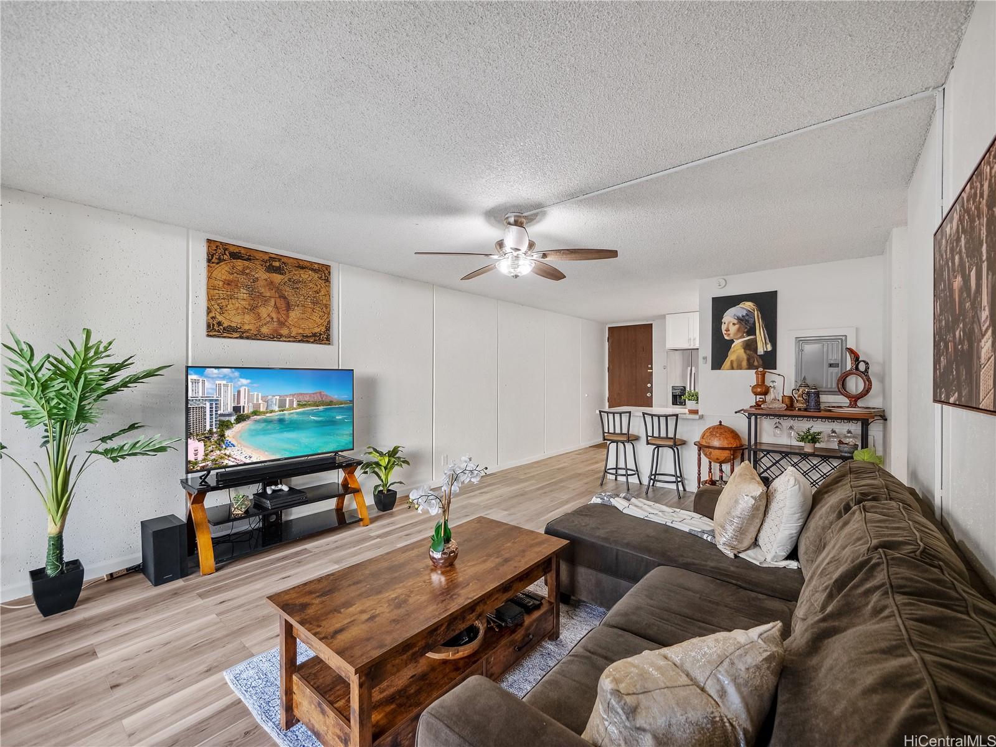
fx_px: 403
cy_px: 374
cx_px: 498
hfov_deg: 102.1
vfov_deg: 85.7
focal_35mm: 14
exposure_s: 1/320
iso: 400
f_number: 4
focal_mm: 7
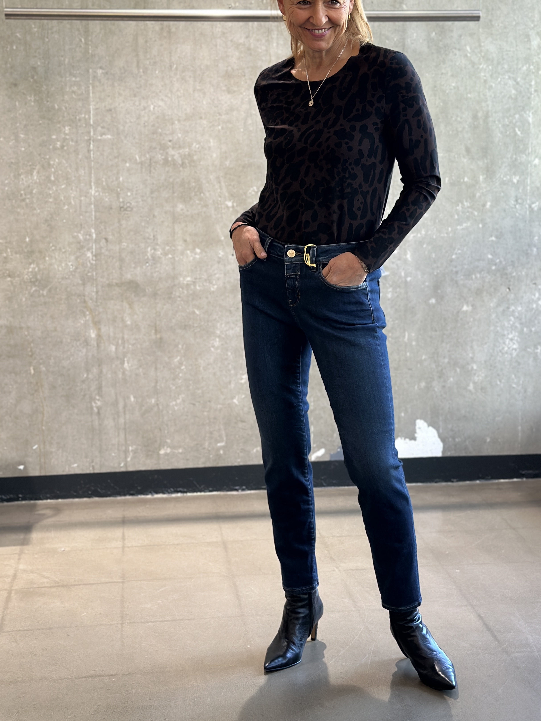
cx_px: 273
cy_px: 308
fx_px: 1250
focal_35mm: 60
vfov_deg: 32.1
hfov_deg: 24.4
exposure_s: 1/89
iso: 125
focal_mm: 6.86
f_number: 1.78
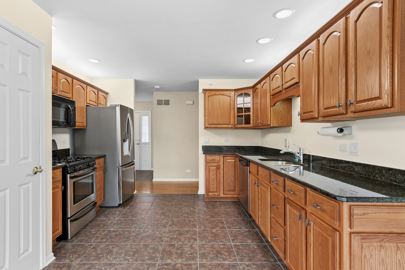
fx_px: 219
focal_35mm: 20
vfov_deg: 63.2
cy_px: 135
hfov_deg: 85.4
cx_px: 202
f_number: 8
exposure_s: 1/20
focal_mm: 13
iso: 320
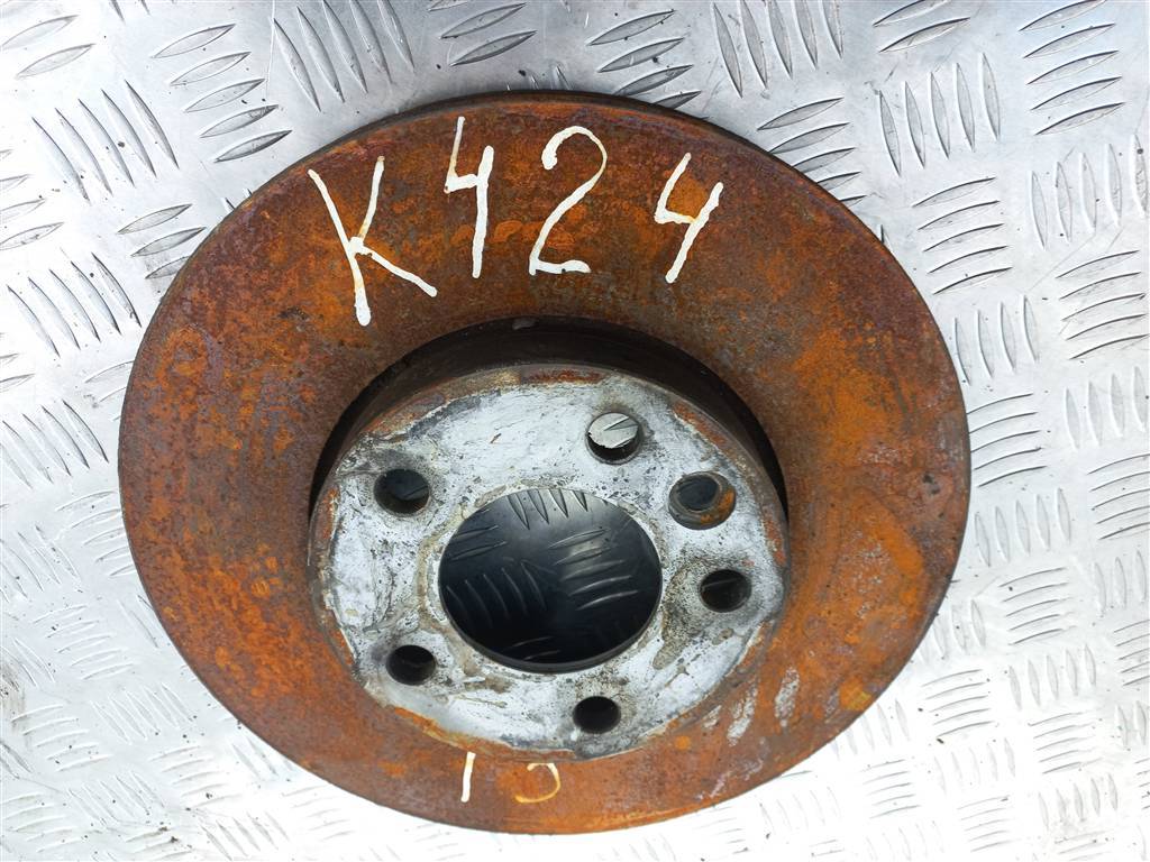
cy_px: 431
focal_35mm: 25
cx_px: 575
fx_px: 831
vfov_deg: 54.9
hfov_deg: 69.4
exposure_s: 1/182
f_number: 1.8
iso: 25
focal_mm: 4.6
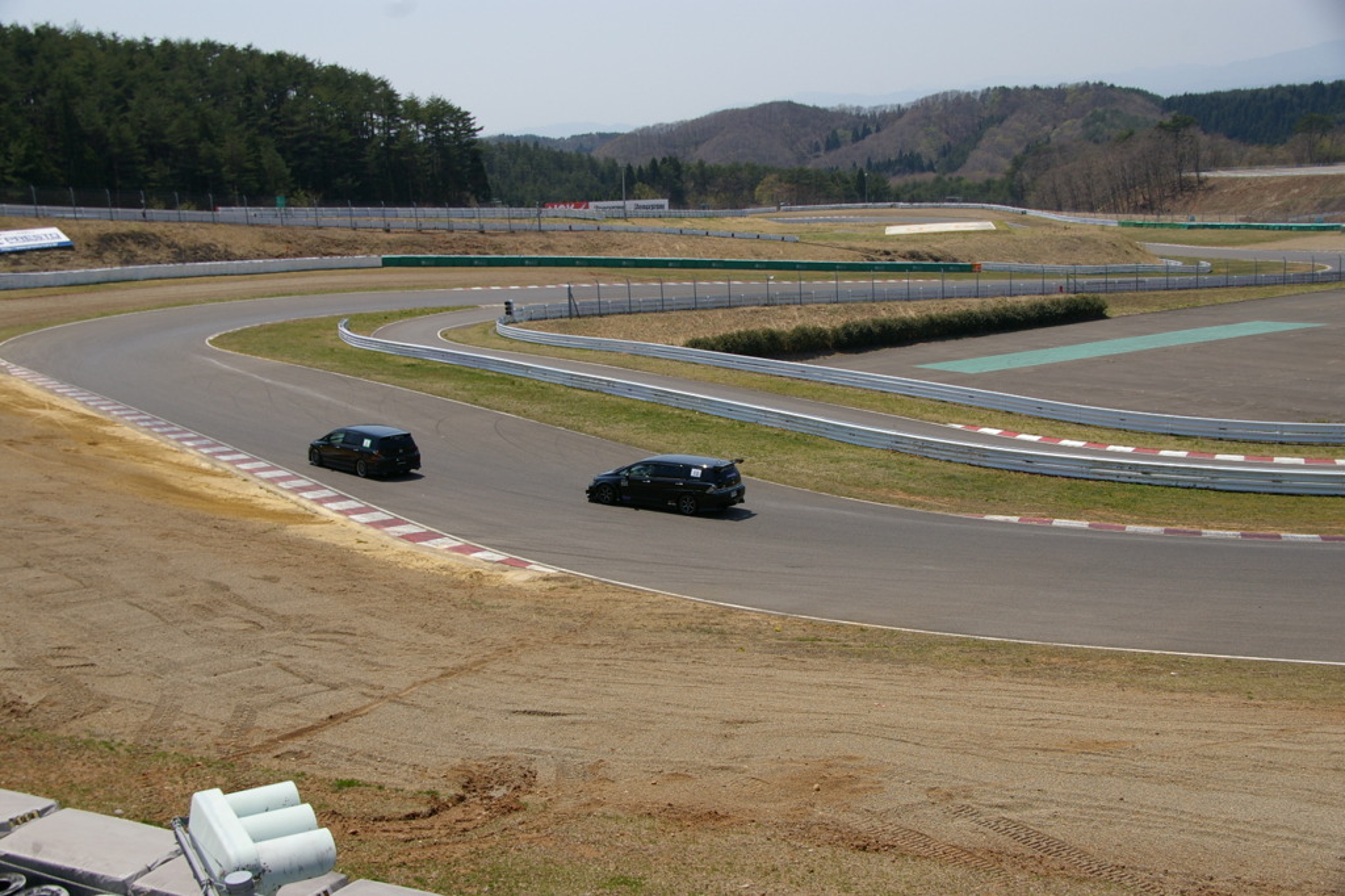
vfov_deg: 33.0
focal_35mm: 40
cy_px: 448
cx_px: 672
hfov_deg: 47.9
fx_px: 1513
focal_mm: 27
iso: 200
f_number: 8
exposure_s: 1/500
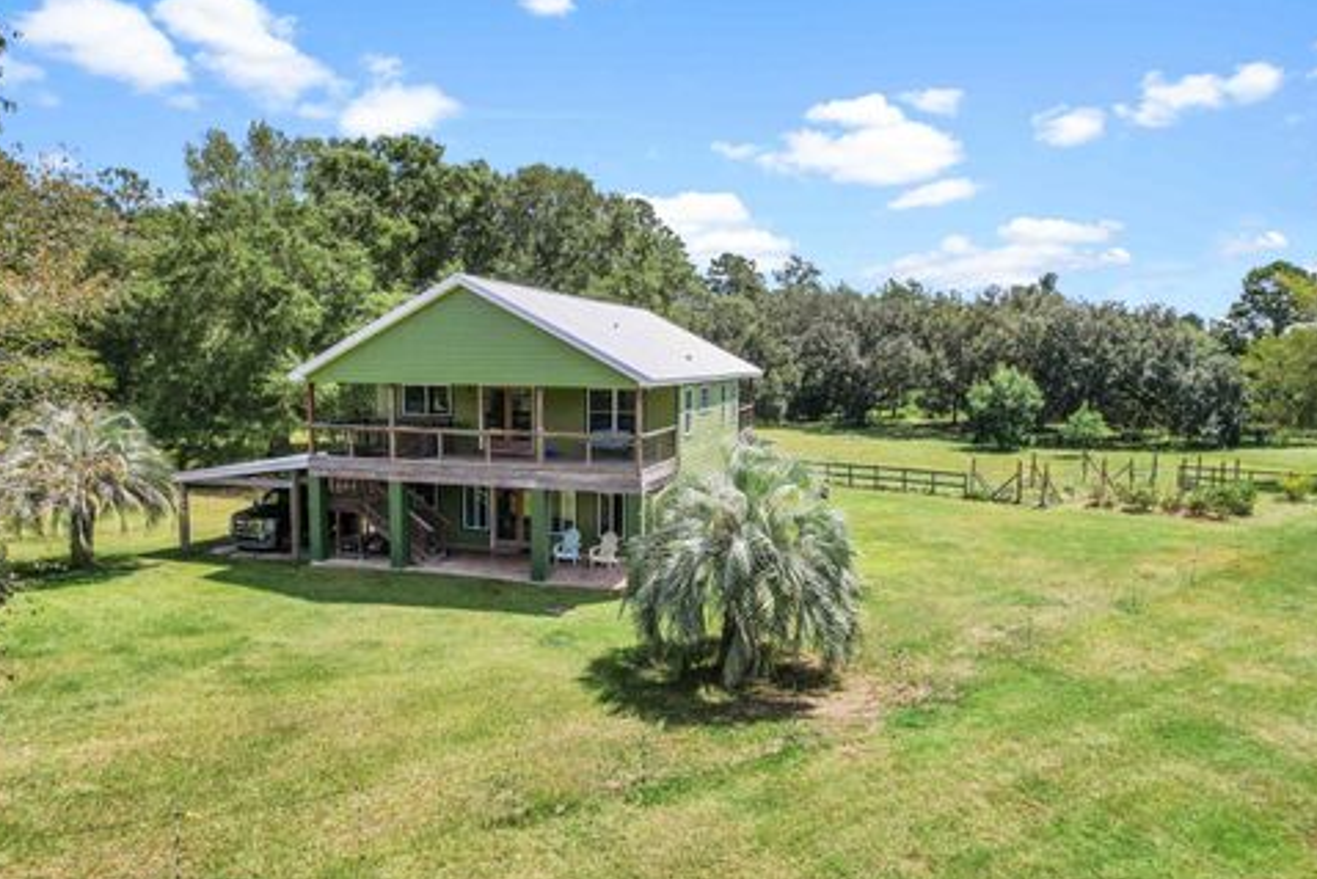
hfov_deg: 76.1
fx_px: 842
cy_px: 445
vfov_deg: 55.1
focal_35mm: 23
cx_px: 650
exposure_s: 1/350
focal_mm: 8.38
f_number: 2.8
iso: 110
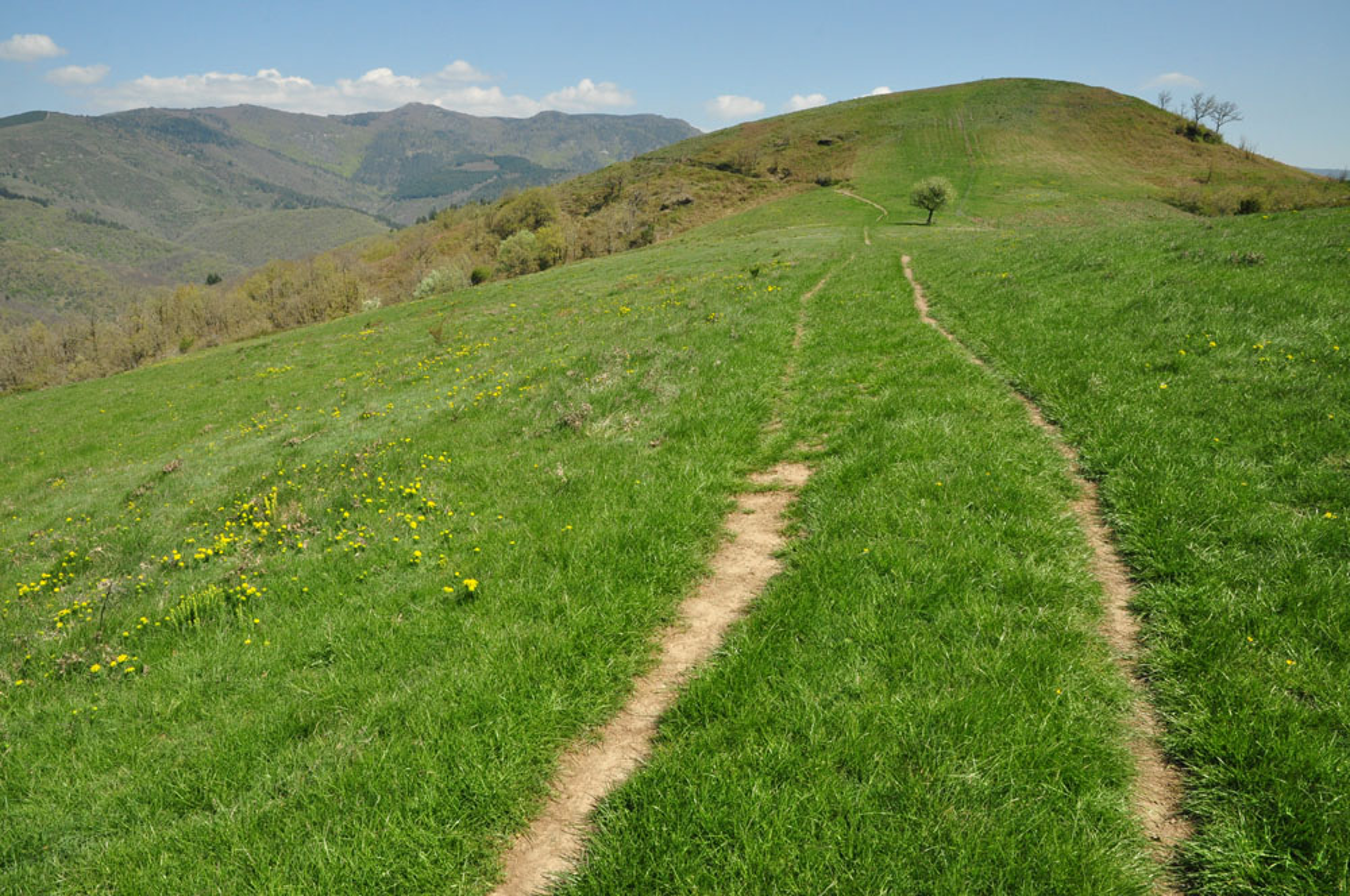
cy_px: 448
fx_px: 899
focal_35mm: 24
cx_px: 675
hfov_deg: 73.8
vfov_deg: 53.0
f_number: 16
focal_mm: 16
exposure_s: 1/160
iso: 400
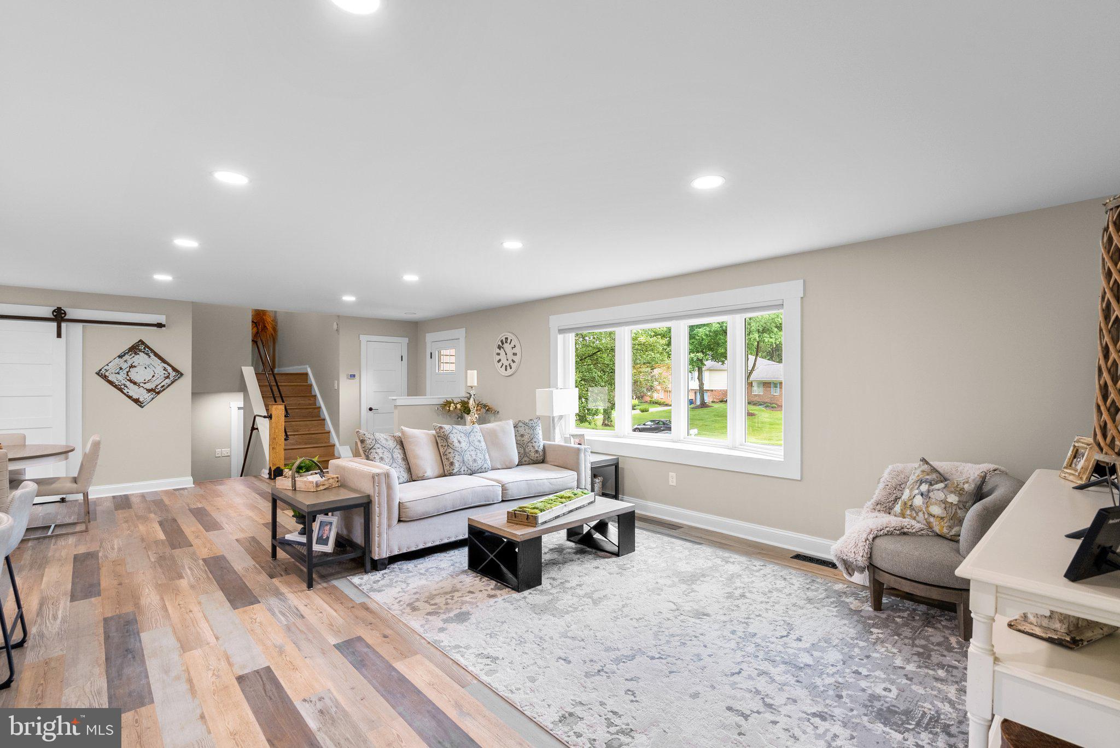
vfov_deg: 73.8
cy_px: 374
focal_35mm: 16
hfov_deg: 96.7
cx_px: 560
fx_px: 498
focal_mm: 16
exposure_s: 1/10
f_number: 8
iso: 250
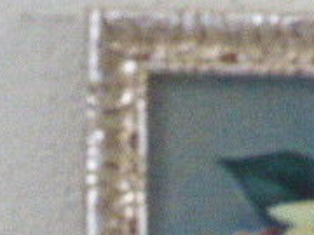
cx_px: 420
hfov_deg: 7.9
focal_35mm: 246
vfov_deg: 6.0
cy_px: 263
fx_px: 2231
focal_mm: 11.7
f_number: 4.9
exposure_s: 1/160
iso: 1600
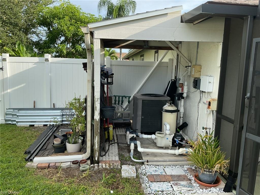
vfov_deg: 48.2
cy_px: 98
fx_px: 218
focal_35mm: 29
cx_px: 130
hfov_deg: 61.7
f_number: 1.8
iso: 16
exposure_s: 1/650
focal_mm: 3
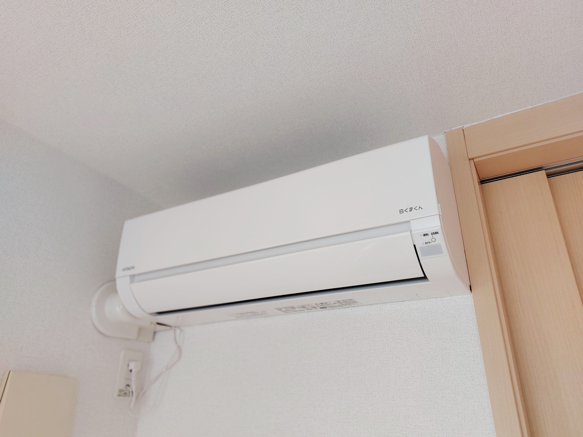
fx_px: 404
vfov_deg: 56.8
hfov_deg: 71.6
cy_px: 218
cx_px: 292
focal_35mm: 24
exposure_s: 1/24
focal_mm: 5.23
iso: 32
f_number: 1.8
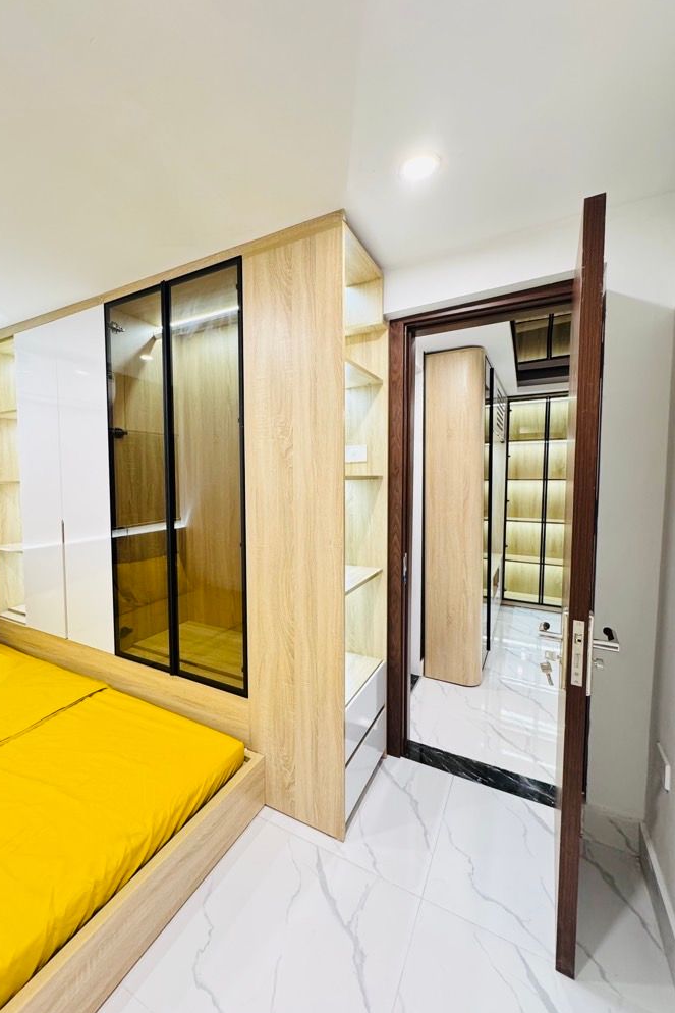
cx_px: 285
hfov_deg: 76.8
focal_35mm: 15
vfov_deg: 100.4
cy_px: 500
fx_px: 422
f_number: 2.2
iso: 320
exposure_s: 1/50
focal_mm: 2.22
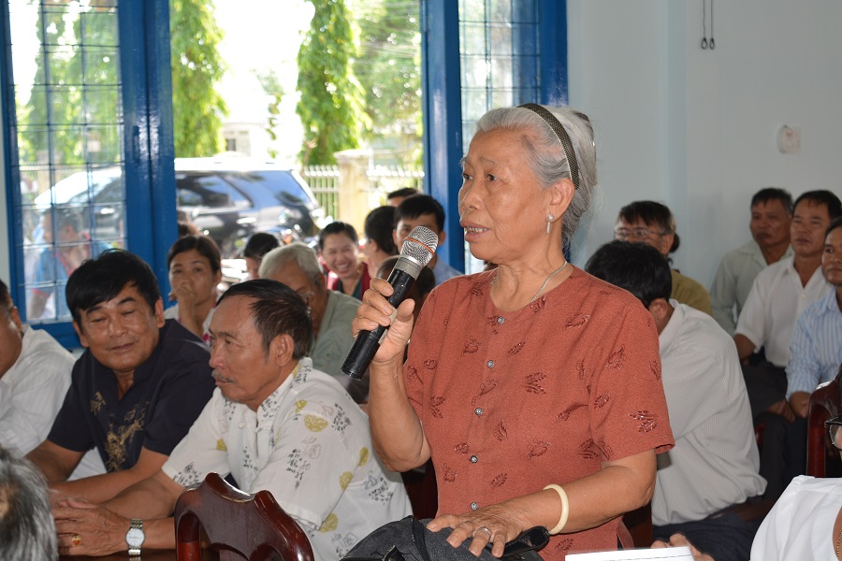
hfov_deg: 29.9
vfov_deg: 20.2
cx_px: 421
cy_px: 280
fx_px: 1579
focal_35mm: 68
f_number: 5
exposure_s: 1/60
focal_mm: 45
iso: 400
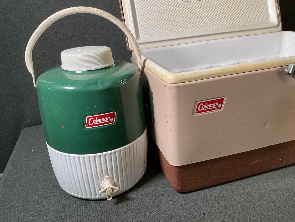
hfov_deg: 61.7
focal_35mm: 29
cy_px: 111
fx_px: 247
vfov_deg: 48.2
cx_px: 148
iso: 80
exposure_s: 1/60
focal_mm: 3
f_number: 1.8
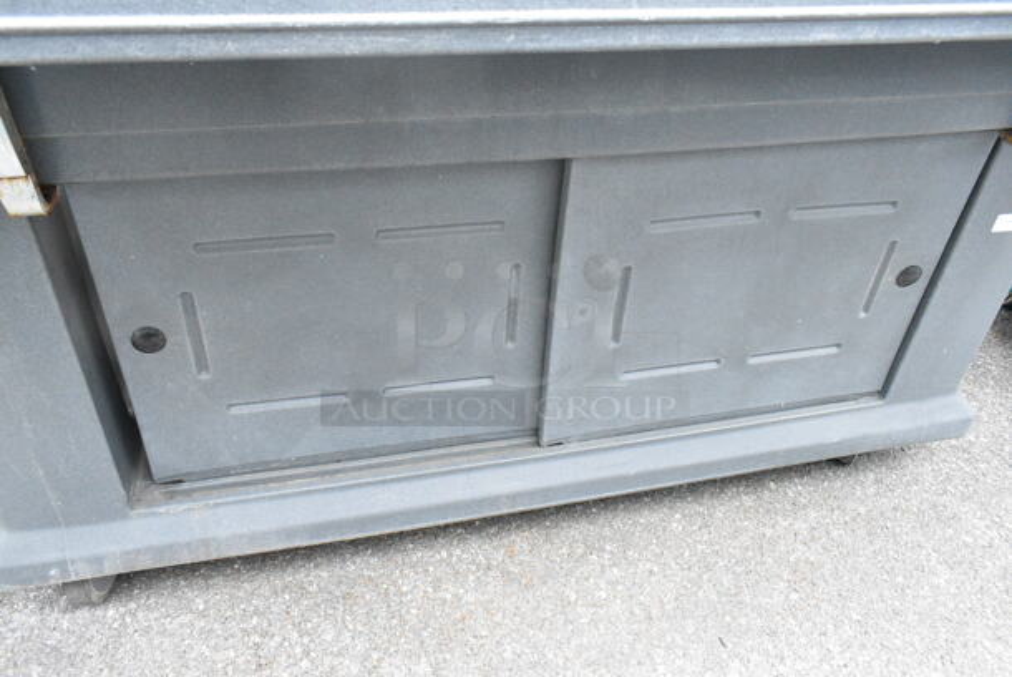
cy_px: 338
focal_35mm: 27
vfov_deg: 48.0
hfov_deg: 67.3
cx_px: 506
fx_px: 760
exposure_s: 1/200
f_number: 7.1
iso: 6400
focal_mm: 18
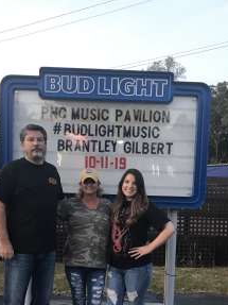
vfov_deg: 46.9
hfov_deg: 36.7
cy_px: 211
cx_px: 94
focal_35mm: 39
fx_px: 343
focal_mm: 3.99
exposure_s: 1/15
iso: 50
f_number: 1.8
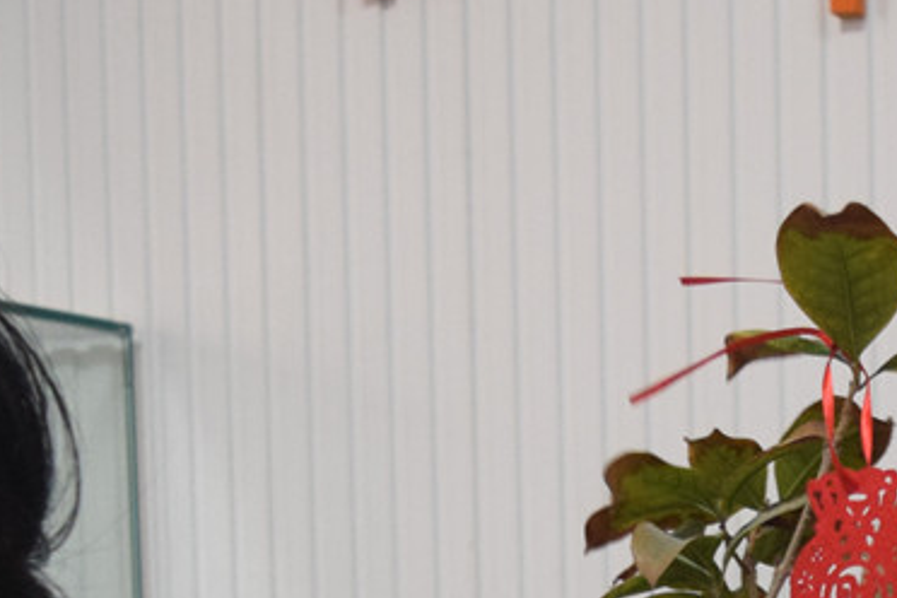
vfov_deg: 9.8
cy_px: 1071
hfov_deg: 15.2
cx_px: 846
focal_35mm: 133
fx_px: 3314
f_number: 3.8
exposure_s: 1/60
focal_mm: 22
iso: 1600
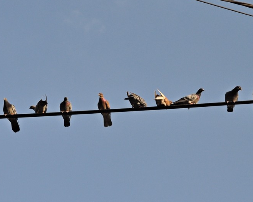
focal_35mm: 89
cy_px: 100
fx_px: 667
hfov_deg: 21.5
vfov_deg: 17.3
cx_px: 119
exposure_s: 1/500
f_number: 11
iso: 500
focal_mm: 52
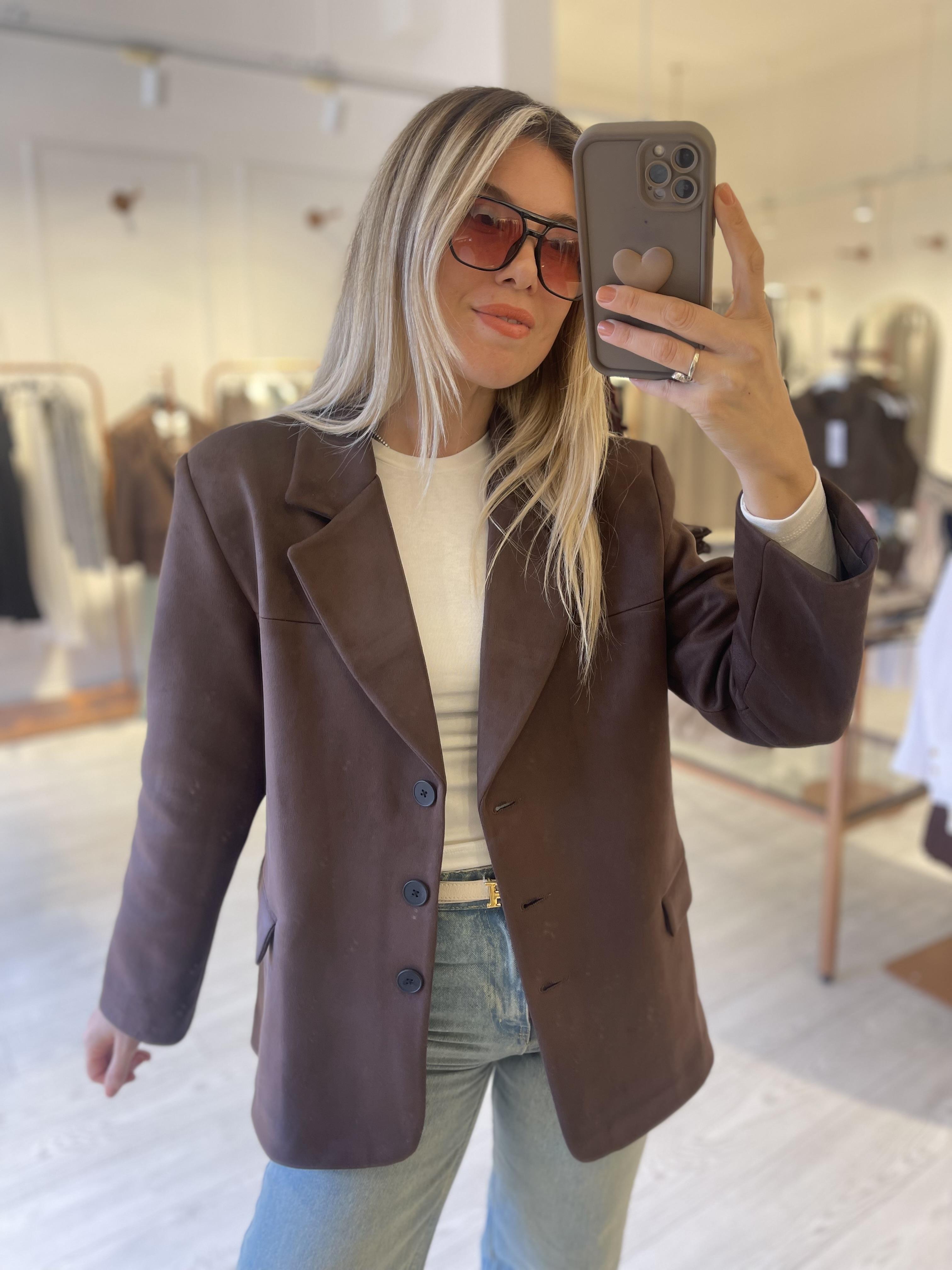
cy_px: 635
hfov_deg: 53.1
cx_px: 476
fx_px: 953
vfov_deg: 67.3
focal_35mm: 26
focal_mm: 5.1
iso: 64
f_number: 1.6
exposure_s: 1/50
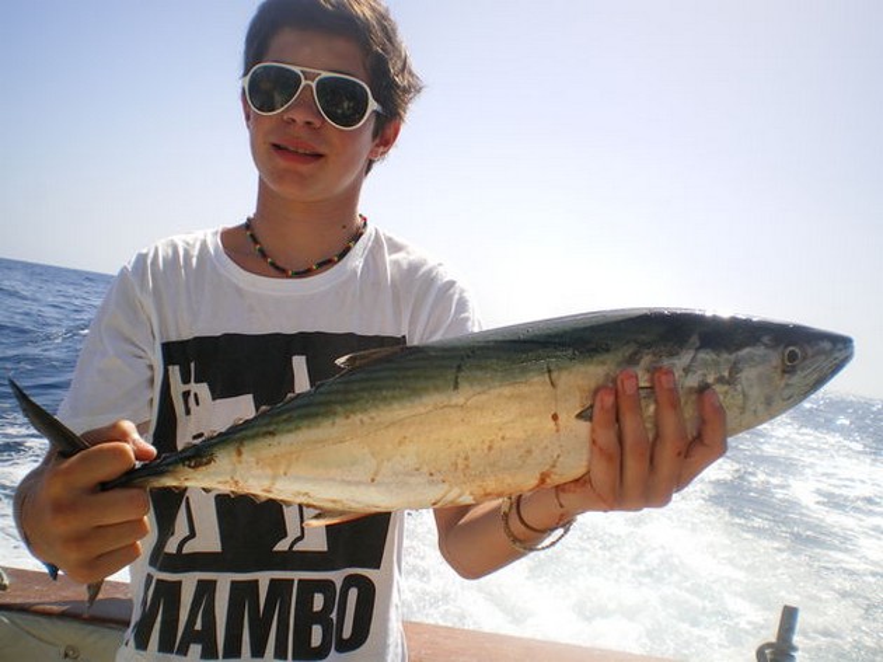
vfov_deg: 39.6
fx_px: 918
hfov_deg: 51.4
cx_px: 442
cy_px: 331
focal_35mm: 36
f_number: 4.6
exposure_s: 1/500
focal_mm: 6.3
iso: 50
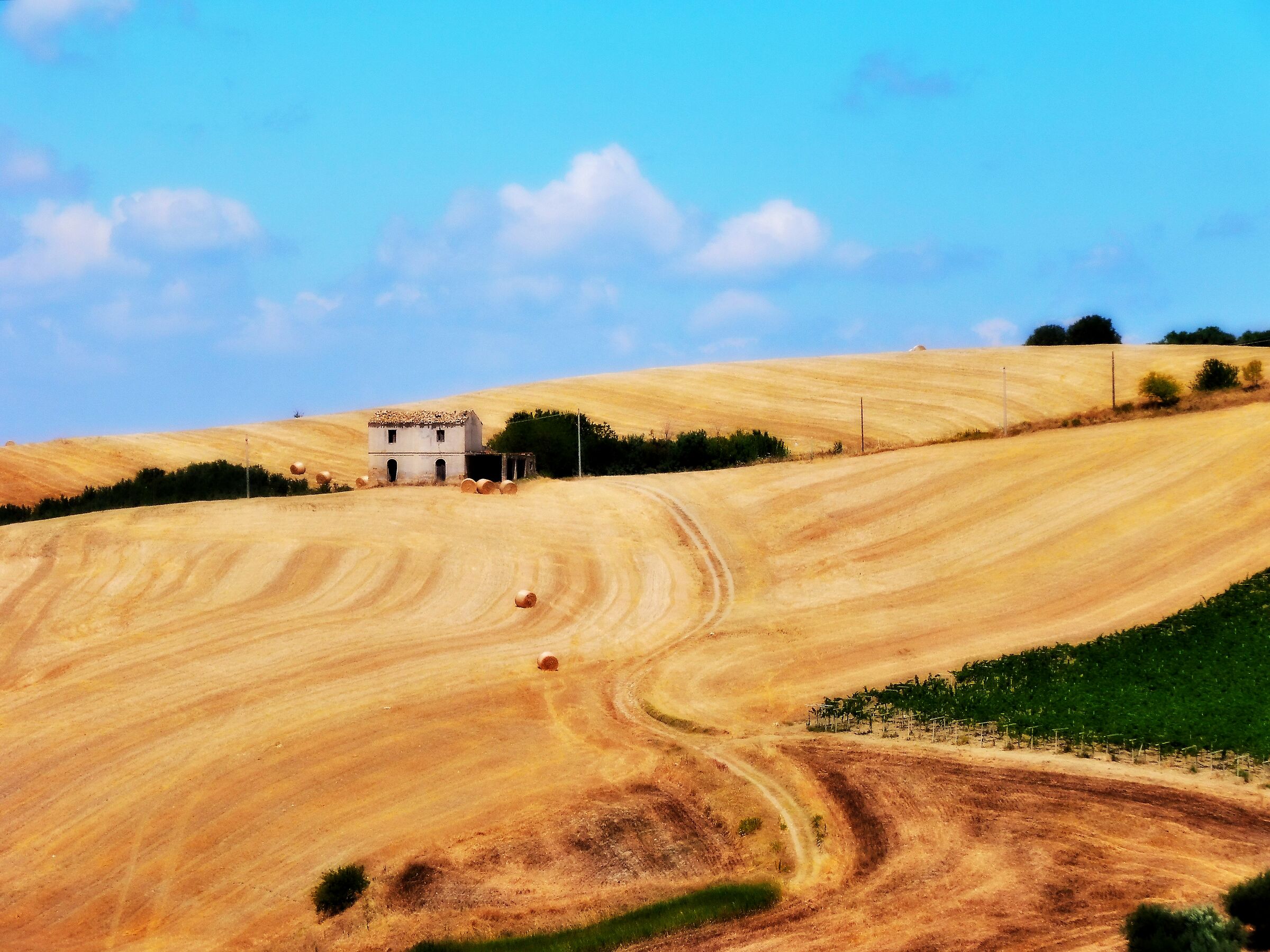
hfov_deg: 10.6
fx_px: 6861
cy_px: 476
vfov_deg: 7.9
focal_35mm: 187
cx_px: 635
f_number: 7.1
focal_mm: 33.3
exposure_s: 1/640
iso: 100
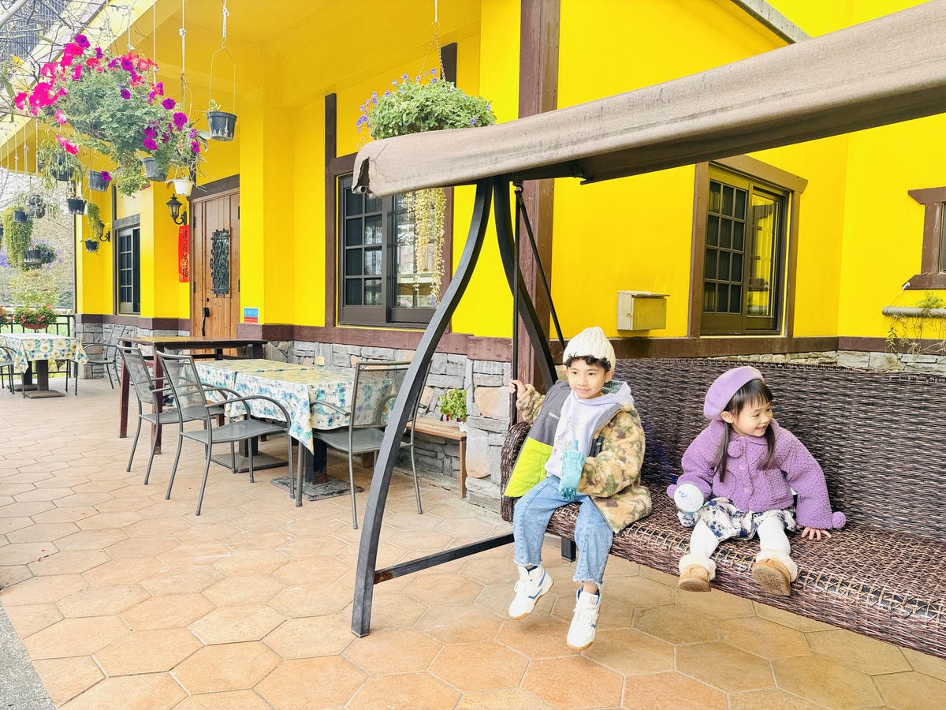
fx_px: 656
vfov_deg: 56.8
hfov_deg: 71.6
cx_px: 473
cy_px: 355
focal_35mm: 24
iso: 64
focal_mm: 6.86
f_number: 1.78
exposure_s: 1/229
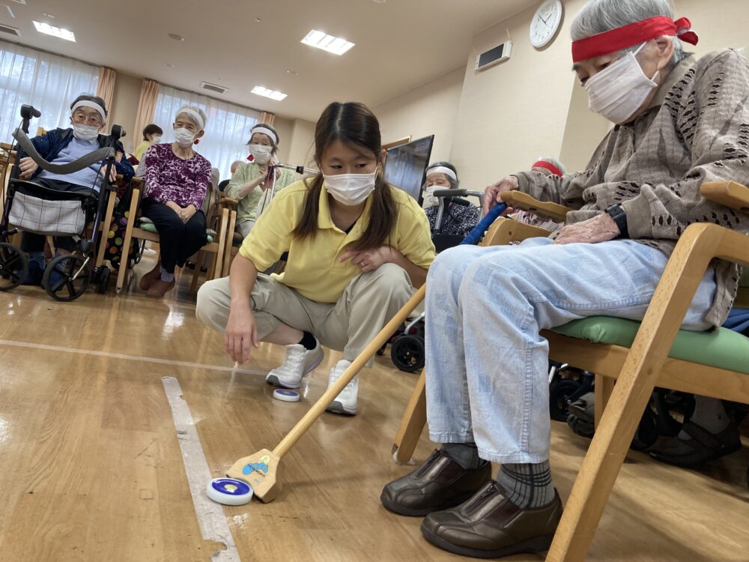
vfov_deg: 49.7
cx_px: 374
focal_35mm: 28
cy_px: 281
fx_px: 606
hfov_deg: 63.4
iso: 80
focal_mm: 3.99
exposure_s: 1/60
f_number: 1.8
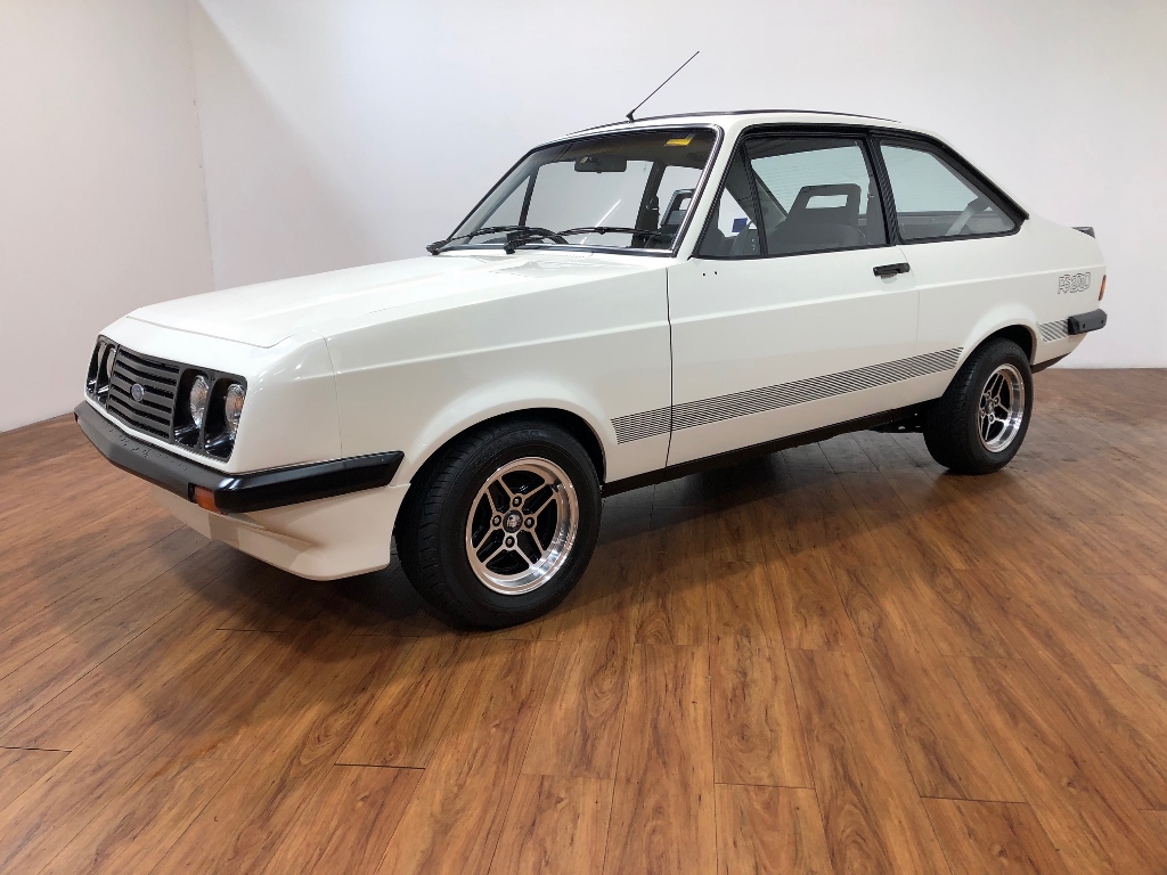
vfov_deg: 48.2
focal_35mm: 29
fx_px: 978
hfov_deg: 61.7
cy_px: 438
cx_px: 584
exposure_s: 1/99
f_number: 1.8
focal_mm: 3.99
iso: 50
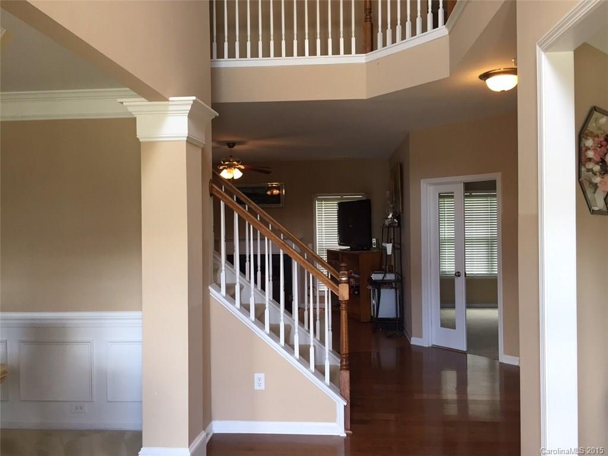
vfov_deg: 48.2
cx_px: 304
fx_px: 509
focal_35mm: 29
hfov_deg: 61.7
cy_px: 228
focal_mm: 4.15
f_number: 2.2
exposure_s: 1/30
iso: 32
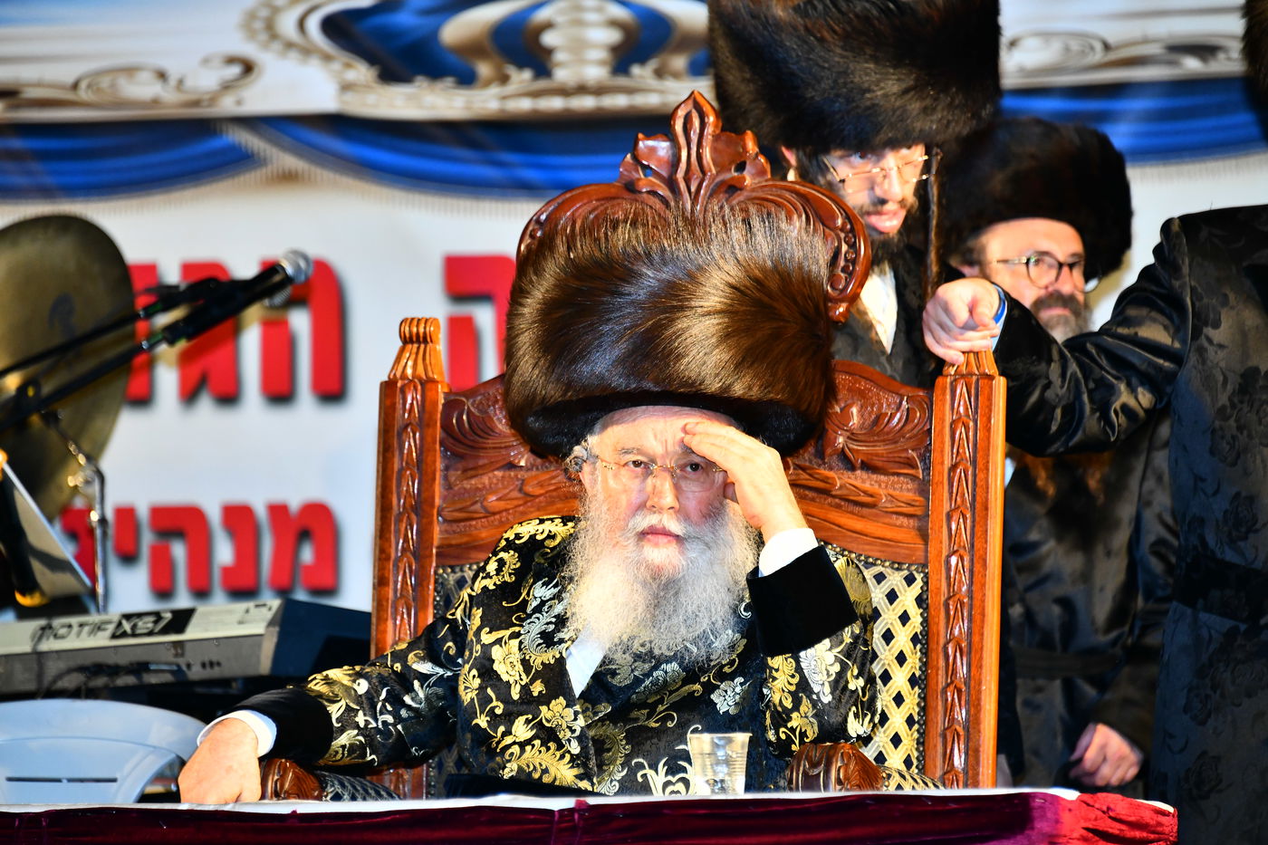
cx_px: 634
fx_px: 8804
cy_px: 422
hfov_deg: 8.2
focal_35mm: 250
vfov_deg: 5.5
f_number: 5.6
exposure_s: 1/125
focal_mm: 250
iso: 1600
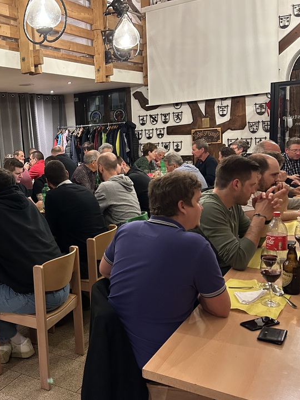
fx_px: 428
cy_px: 196
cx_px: 49
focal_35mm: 37
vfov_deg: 50.1
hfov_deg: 37.0
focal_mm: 5.7
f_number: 1.5
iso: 640
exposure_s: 1/33
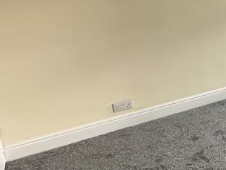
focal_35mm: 47
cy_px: 37
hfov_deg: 27.1
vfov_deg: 30.2
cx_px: 346
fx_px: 307
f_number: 2.2
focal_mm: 2.22
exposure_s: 1/131
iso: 40
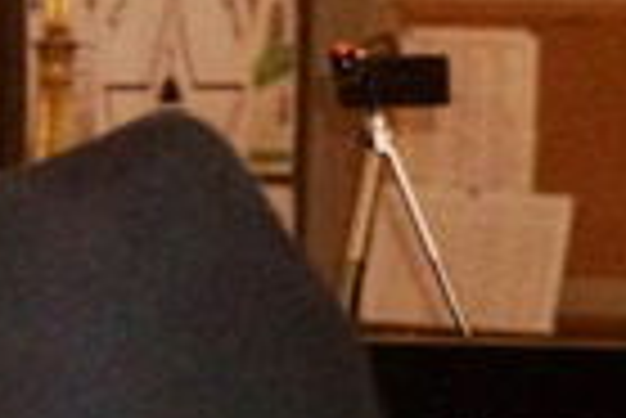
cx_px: -991
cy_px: 973
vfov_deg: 2.3
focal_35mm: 604
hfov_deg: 3.4
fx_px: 10514
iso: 1600
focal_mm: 55
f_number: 8
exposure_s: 1/60
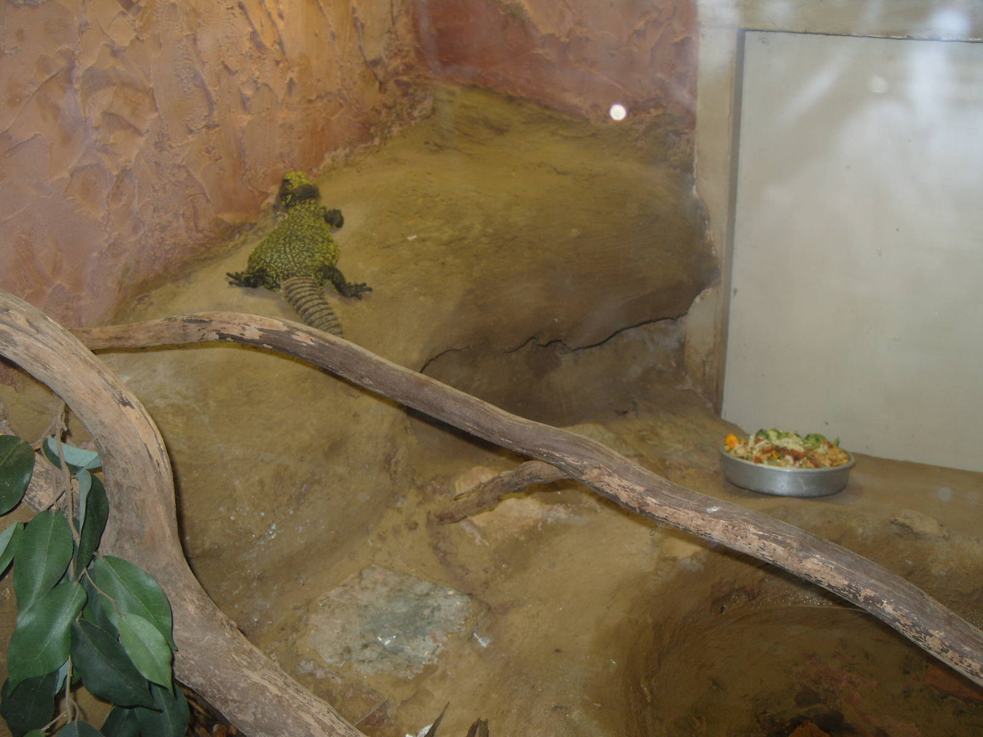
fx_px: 994
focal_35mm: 35
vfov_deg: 40.7
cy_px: 368
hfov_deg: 52.6
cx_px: 492
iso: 100
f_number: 2.8
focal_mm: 7.8
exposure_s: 1/45
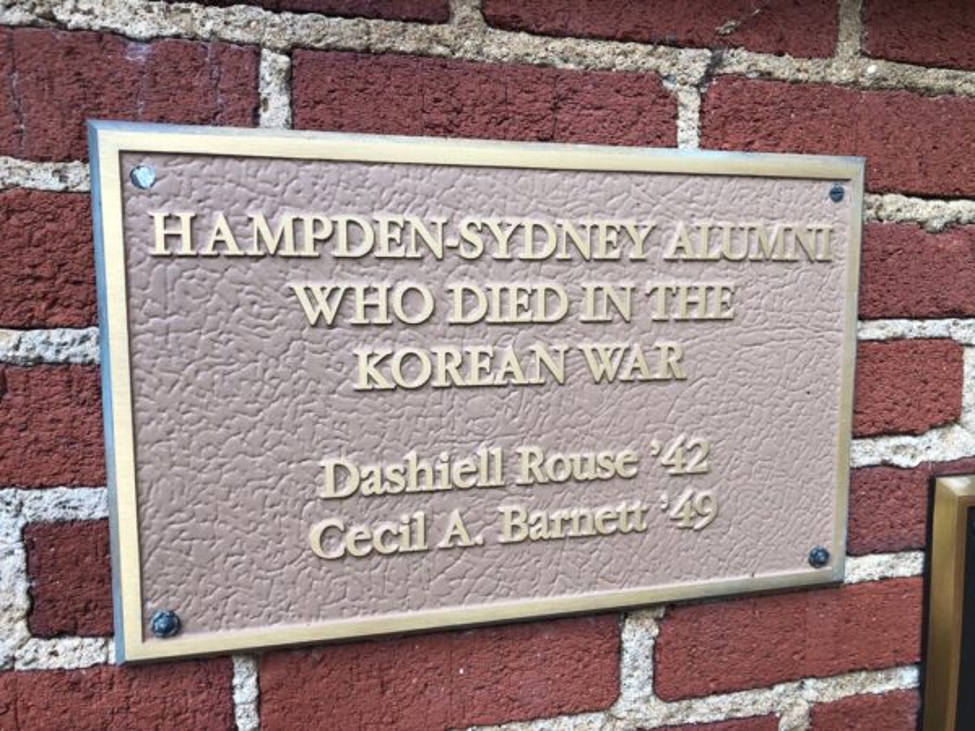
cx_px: 488
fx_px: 789
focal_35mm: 28
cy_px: 366
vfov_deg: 49.7
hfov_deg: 63.4
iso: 32
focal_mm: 3.99
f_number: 1.8
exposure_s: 1/120
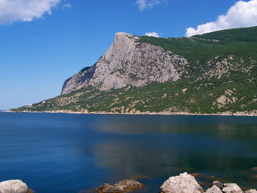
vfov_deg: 36.8
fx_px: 289
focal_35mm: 39
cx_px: 126
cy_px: 96
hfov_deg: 47.9
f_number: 4
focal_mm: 6.3
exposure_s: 1/800
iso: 80
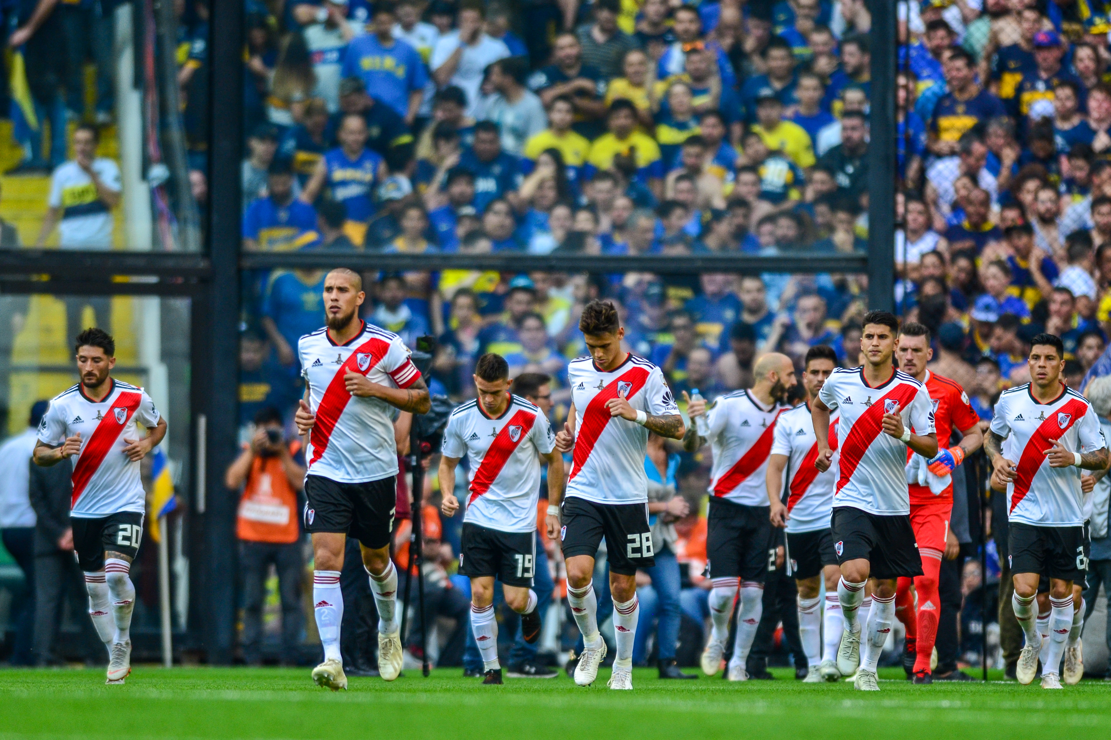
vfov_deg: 2.3
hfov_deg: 3.4
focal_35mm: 600
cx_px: 556
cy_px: 370
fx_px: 18512
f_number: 3.2
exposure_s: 1/1250
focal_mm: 400
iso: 500
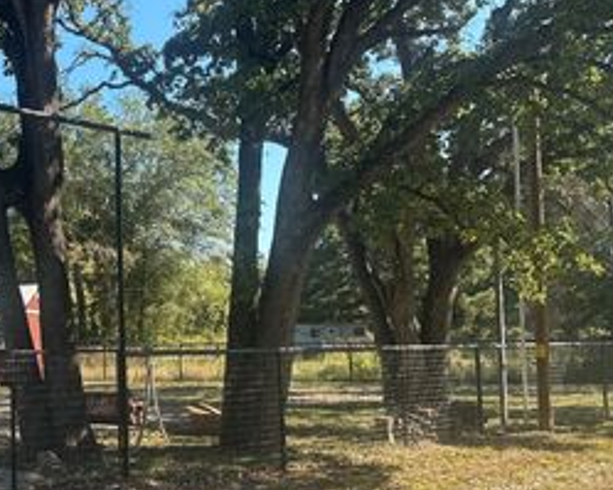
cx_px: 30
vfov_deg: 32.0
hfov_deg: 36.4
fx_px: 852
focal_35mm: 47
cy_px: 277
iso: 80
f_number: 1.78
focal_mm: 6.86
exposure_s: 1/1062
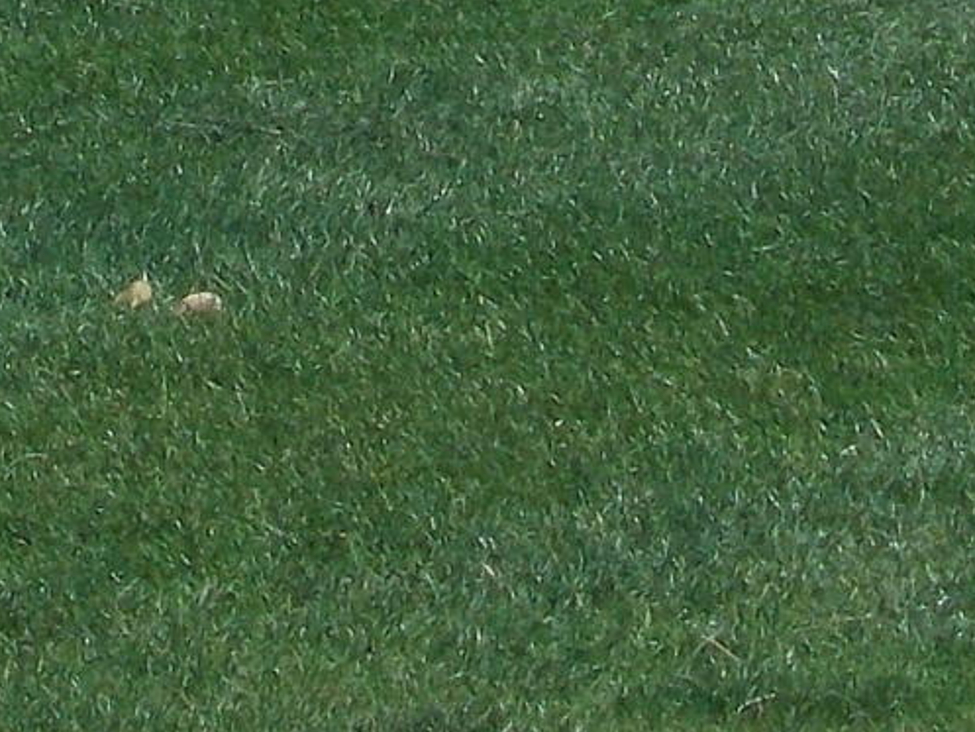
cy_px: -1156
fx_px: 12931
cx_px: 112
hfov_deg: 4.3
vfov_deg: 3.2
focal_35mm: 459
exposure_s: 1/500
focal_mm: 13.5
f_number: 5.8
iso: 125
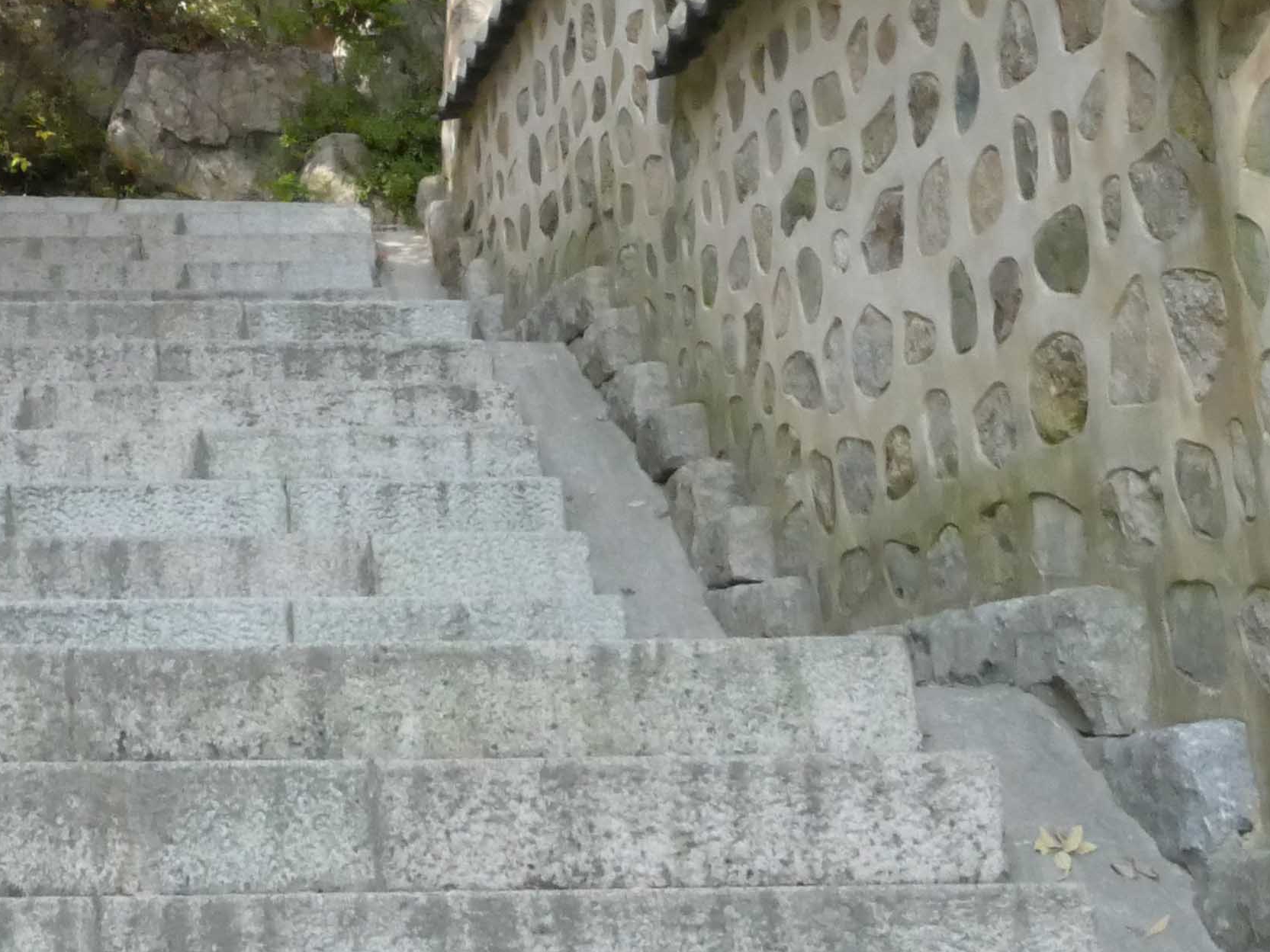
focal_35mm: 79
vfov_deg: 17.1
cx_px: 114
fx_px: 2899
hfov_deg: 24.0
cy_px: -431
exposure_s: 1/500
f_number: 7.1
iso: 1600
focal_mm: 9.12
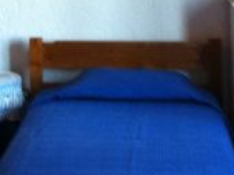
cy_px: -103
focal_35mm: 144
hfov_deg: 13.6
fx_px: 973
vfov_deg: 9.9
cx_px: 44
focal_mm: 3.85
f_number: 2.8
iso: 160
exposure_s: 1/15
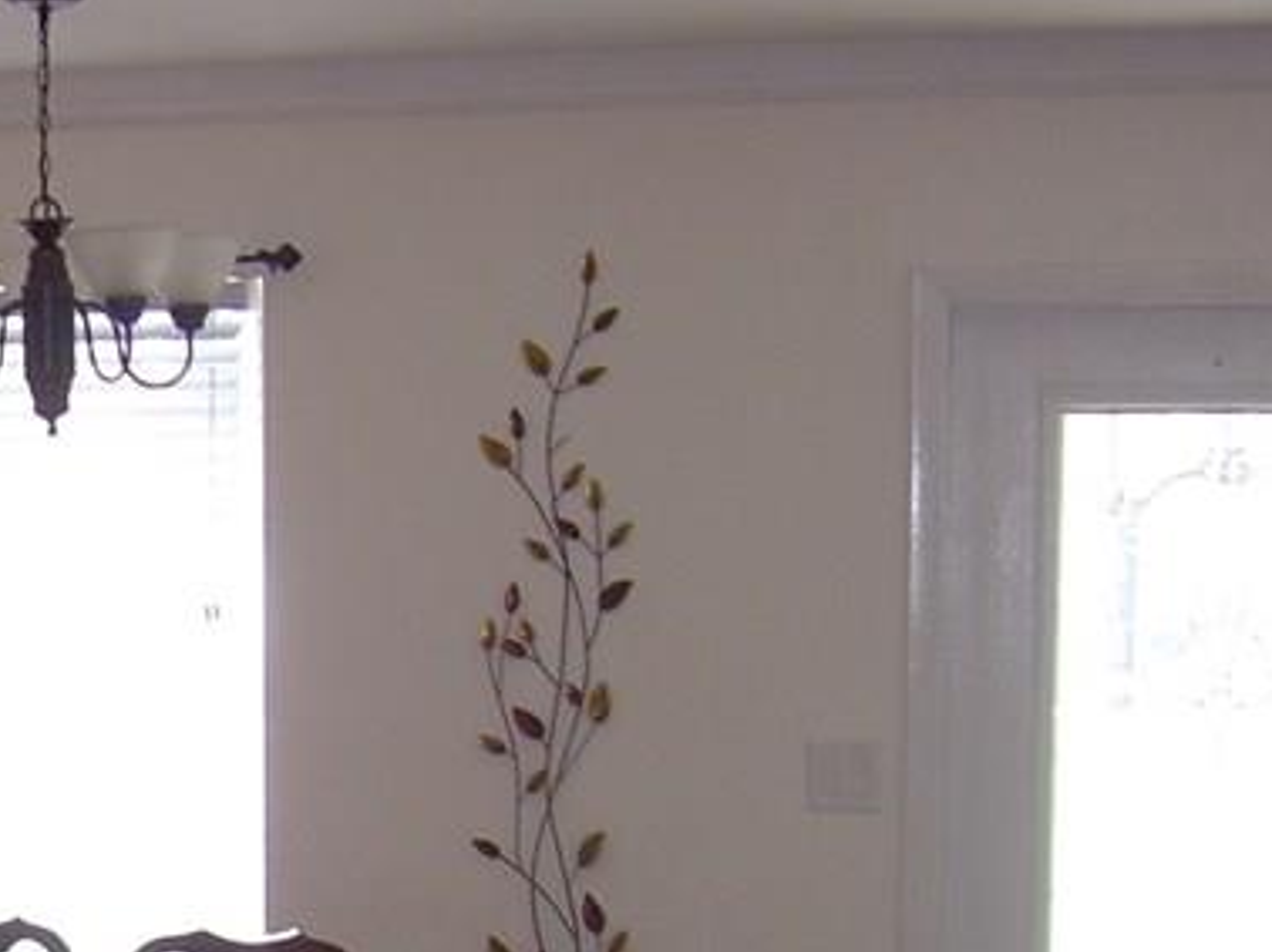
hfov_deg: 18.3
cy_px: 1013
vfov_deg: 14.1
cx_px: -168
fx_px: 3782
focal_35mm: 103
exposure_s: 1/30
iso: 50
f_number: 2.8
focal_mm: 6.3
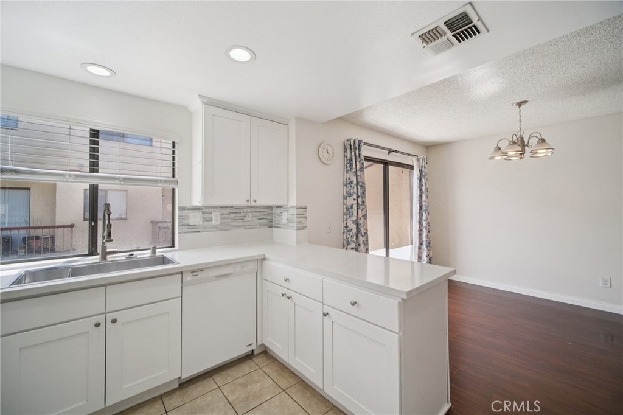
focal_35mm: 14
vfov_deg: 81.2
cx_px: 312
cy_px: 208
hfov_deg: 104.3
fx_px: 242
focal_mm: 9
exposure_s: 1/210
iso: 400
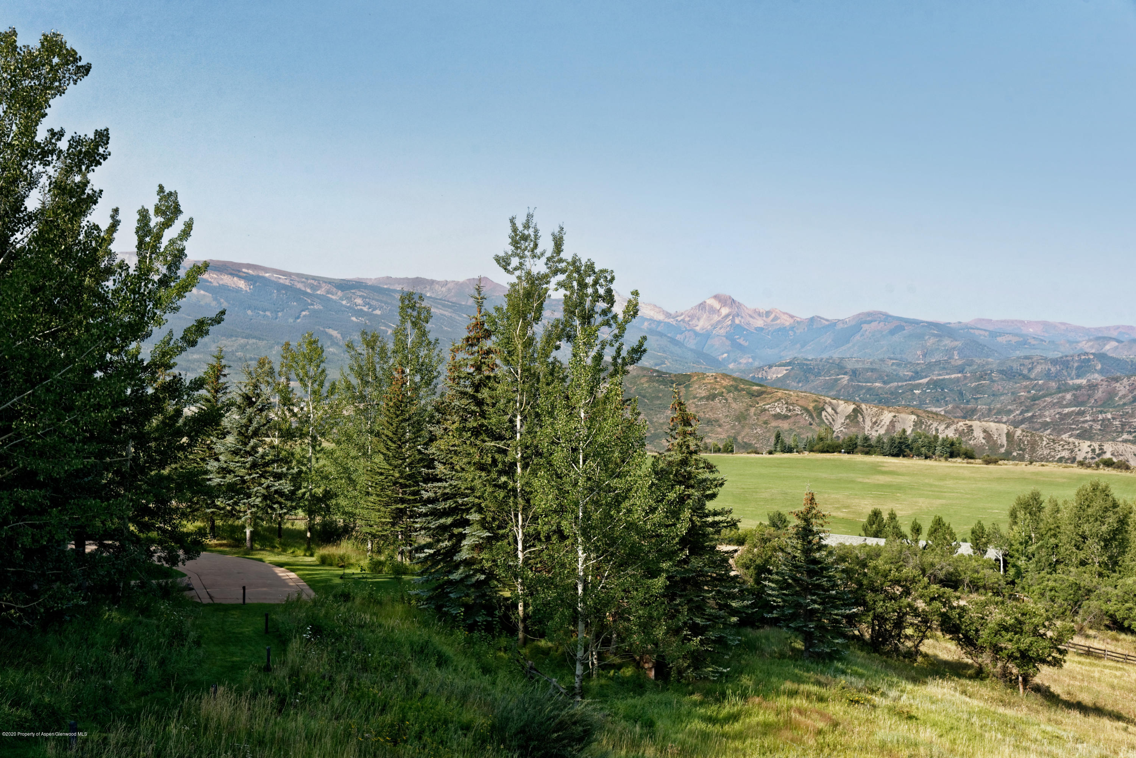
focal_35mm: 40
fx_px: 1263
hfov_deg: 48.4
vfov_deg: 33.4
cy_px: 379
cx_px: 568
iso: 100
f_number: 7.1
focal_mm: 40
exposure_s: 1/320
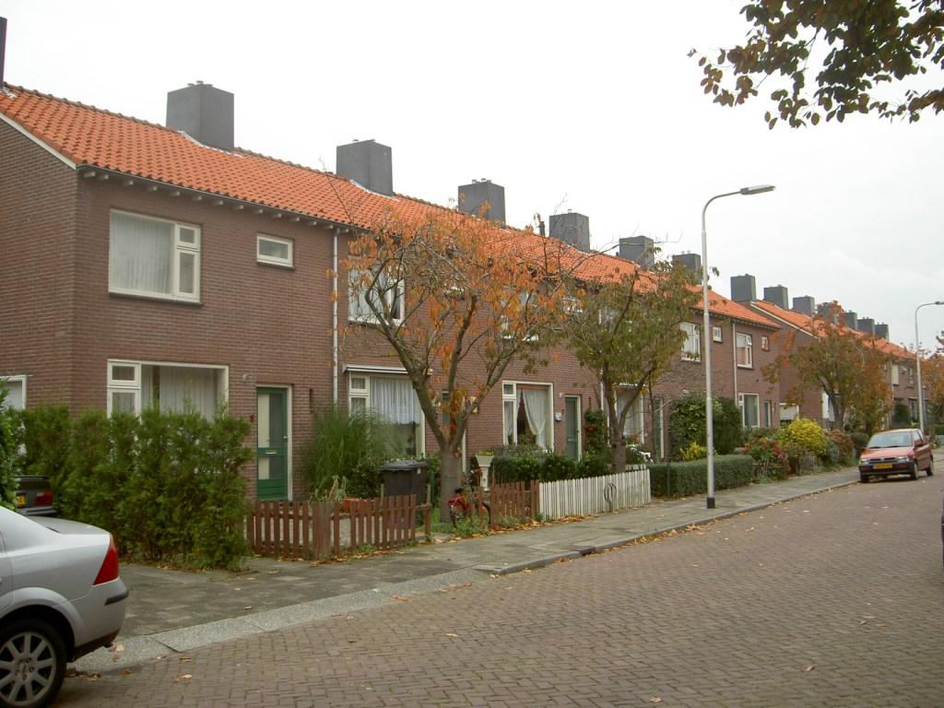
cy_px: 354
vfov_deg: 36.8
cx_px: 472
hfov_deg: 47.9
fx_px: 1064
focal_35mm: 39
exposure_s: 1/80
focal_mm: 8
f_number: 2.8
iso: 50
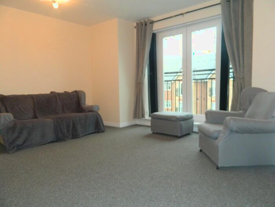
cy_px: 104
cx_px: 138
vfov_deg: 54.9
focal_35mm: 25
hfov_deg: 69.4
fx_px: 199
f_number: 3.1
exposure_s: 1/30
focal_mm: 4.5
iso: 200
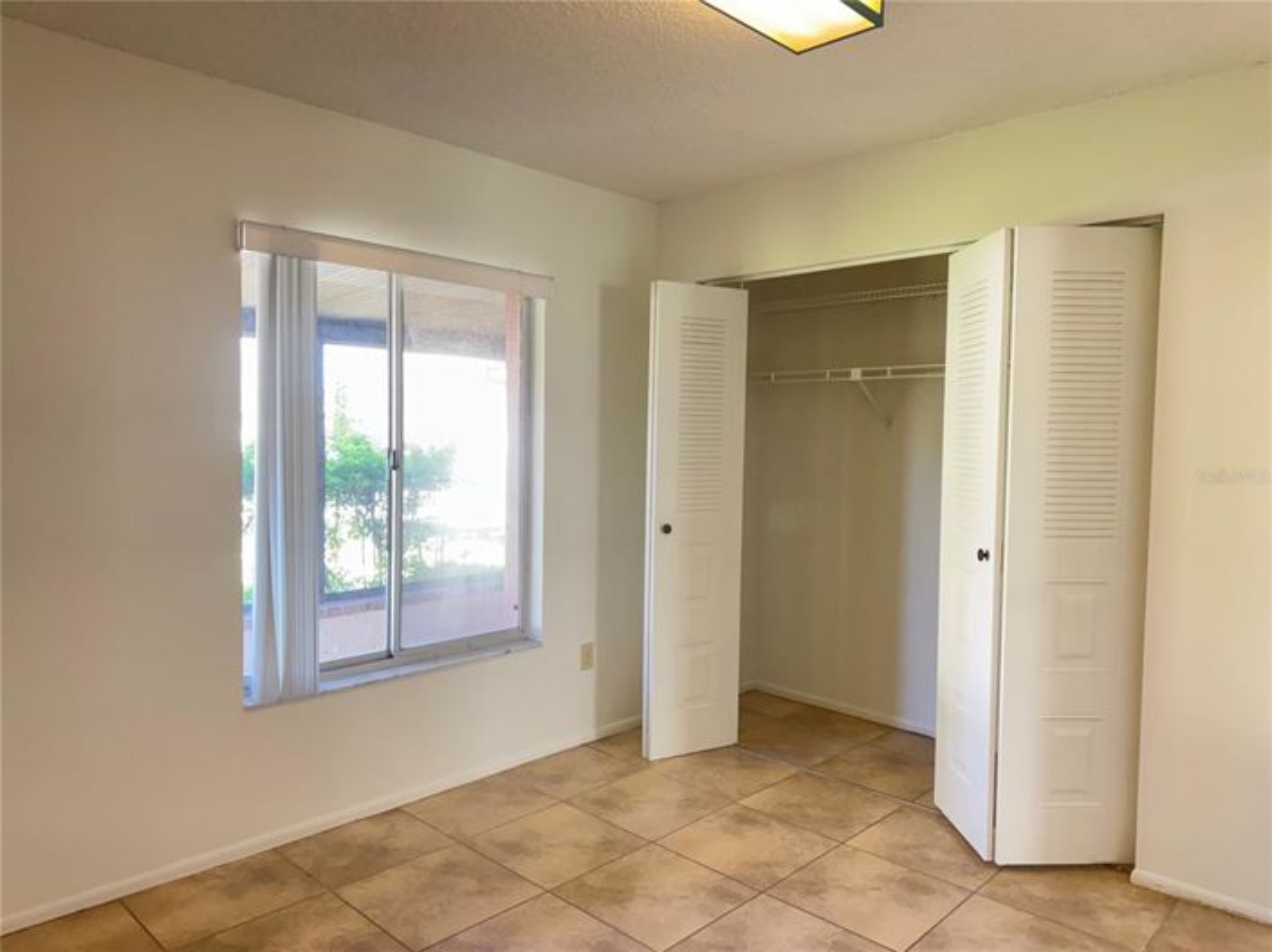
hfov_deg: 71.6
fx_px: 881
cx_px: 636
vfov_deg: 56.8
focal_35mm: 24
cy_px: 476
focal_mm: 6.76
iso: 400
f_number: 1.78
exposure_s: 1/60
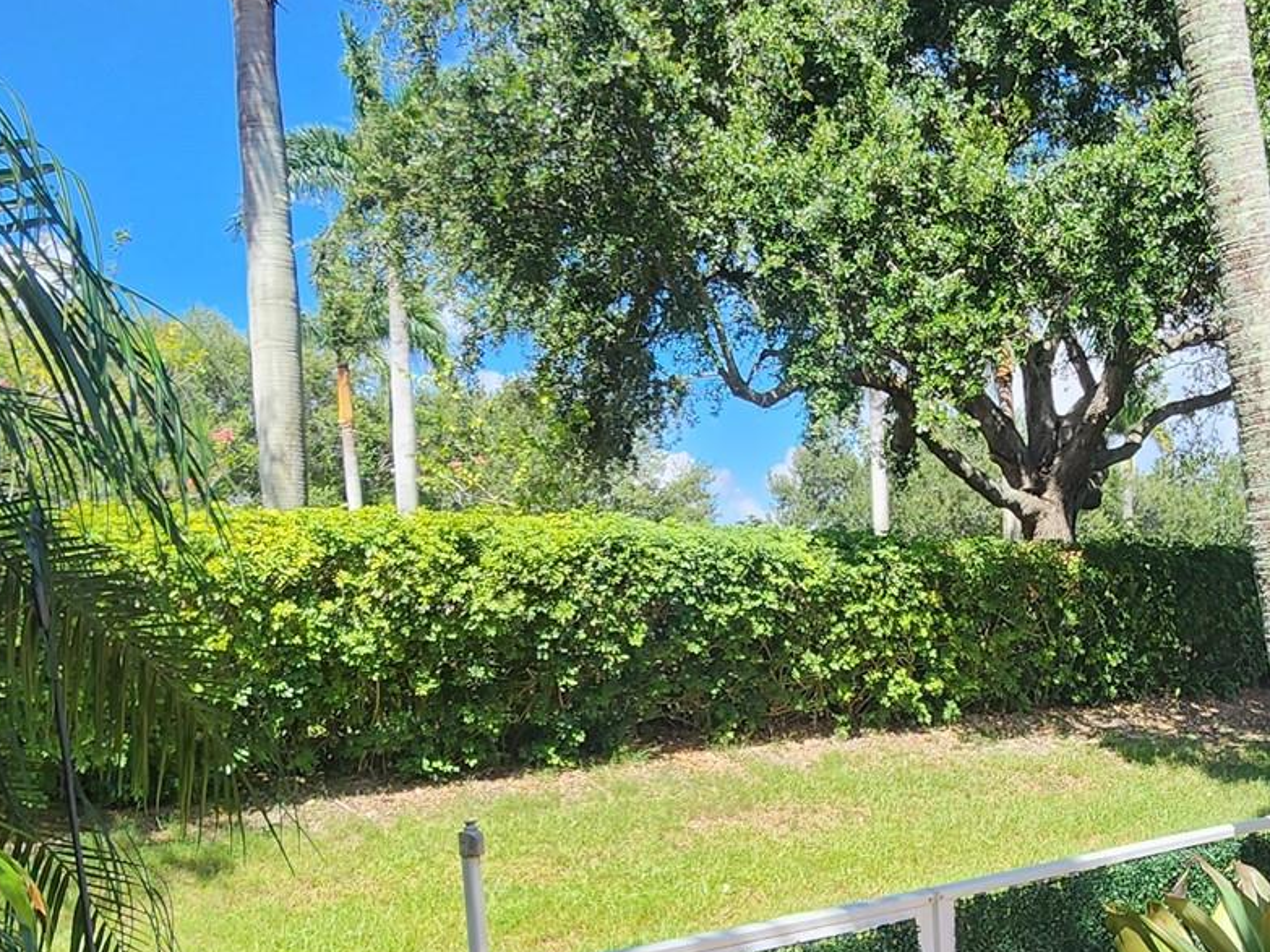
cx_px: 779
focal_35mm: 34
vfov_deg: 40.1
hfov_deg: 53.5
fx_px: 1247
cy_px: 764
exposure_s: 1/871
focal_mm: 2.2
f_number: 2.2
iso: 50
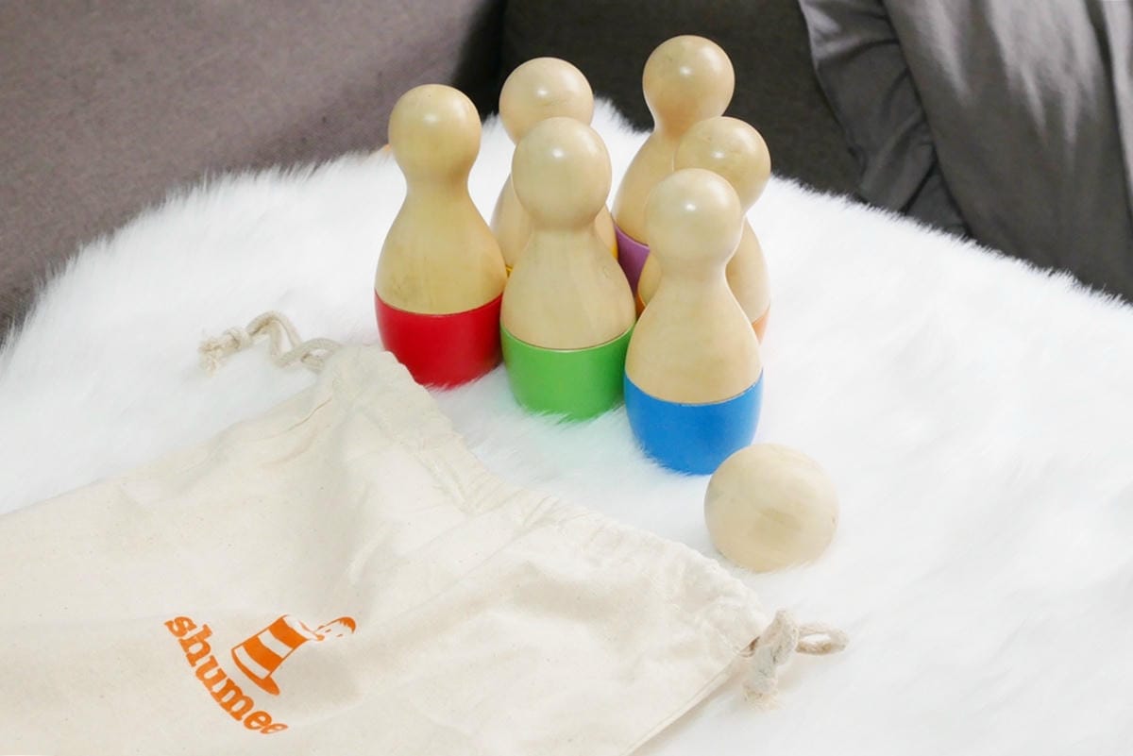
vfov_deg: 20.6
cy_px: 378
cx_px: 566
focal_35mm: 66
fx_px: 2078
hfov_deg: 30.5
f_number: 5.6
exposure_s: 1/80
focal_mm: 32
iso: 1000
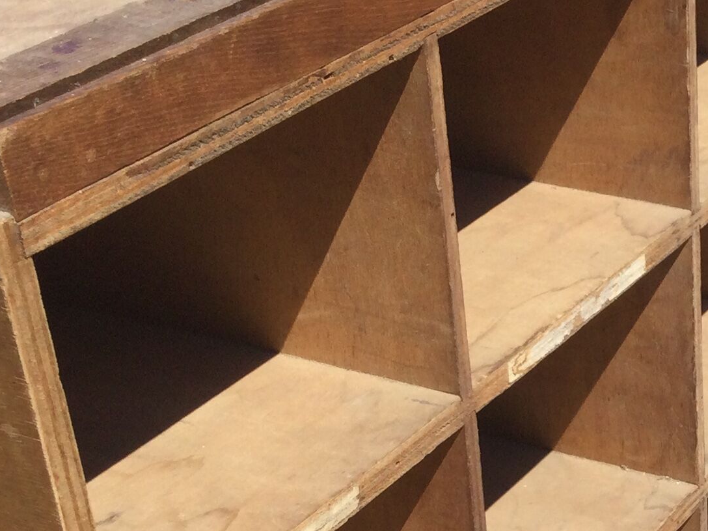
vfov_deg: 15.6
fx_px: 1902
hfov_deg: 20.4
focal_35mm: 93
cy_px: 546
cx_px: 715
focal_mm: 3.3
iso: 25
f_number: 2.4
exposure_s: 1/1631
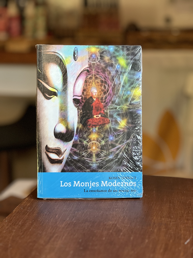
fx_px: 572
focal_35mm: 77
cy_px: 129
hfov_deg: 19.1
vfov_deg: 25.3
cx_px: 96
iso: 400
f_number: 2.8
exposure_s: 1/40
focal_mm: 9
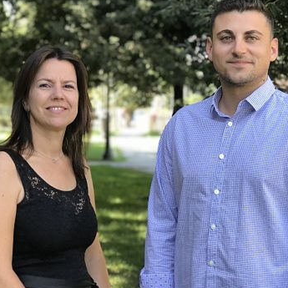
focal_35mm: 97
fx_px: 913
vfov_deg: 17.9
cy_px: 119
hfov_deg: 17.9
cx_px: 196
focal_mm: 6.6
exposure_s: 1/50
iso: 20
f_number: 2.8
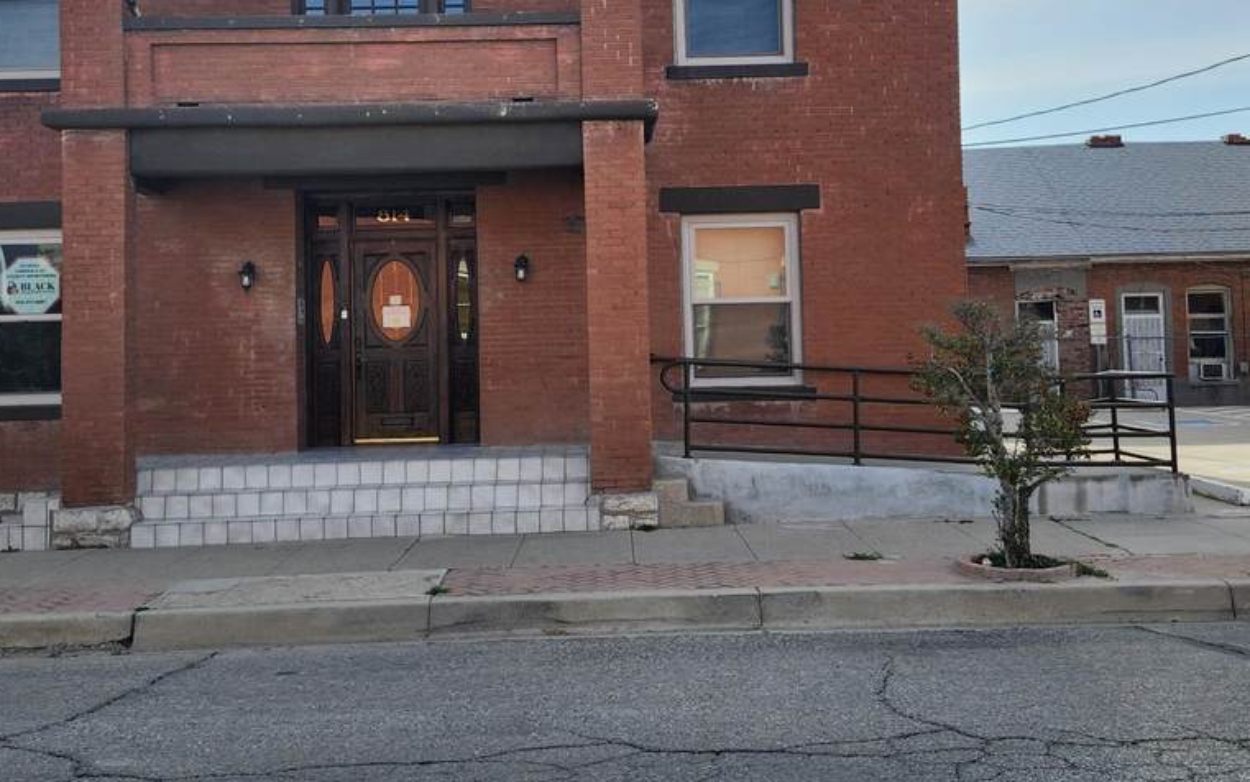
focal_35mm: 41
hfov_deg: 48.2
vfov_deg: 31.1
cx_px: 593
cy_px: 288
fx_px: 1397
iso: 25
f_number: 1.8
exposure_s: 1/1163
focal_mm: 5.54
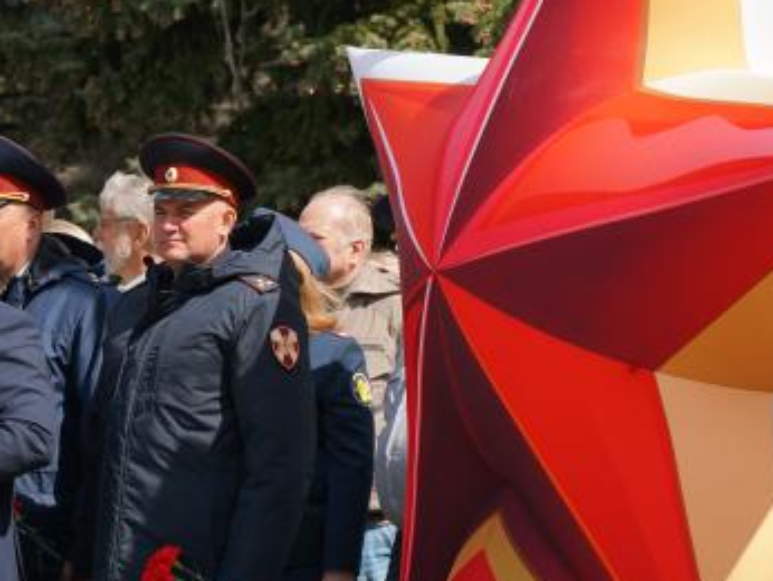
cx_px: 112
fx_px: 4916
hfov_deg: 9.0
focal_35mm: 220
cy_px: 257
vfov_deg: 6.8
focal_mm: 88
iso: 100
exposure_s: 1/500
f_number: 5.6
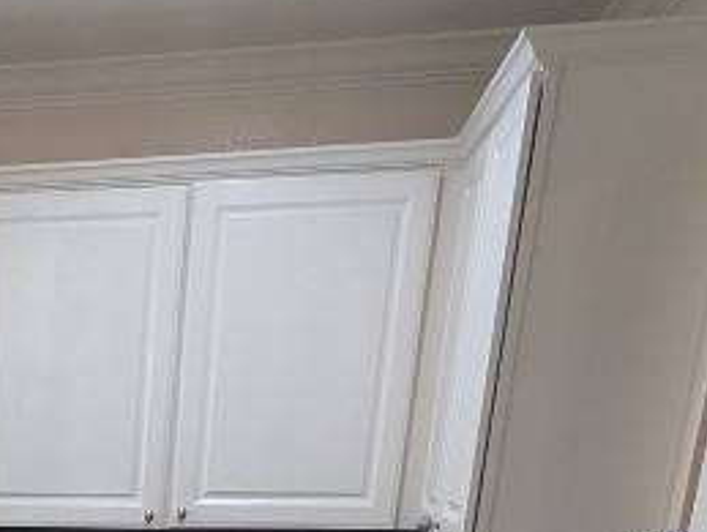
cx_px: -126
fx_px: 1289
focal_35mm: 63
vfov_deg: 18.5
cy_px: 944
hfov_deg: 27.3
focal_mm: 2.35
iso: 68
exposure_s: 1/24
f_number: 2.2
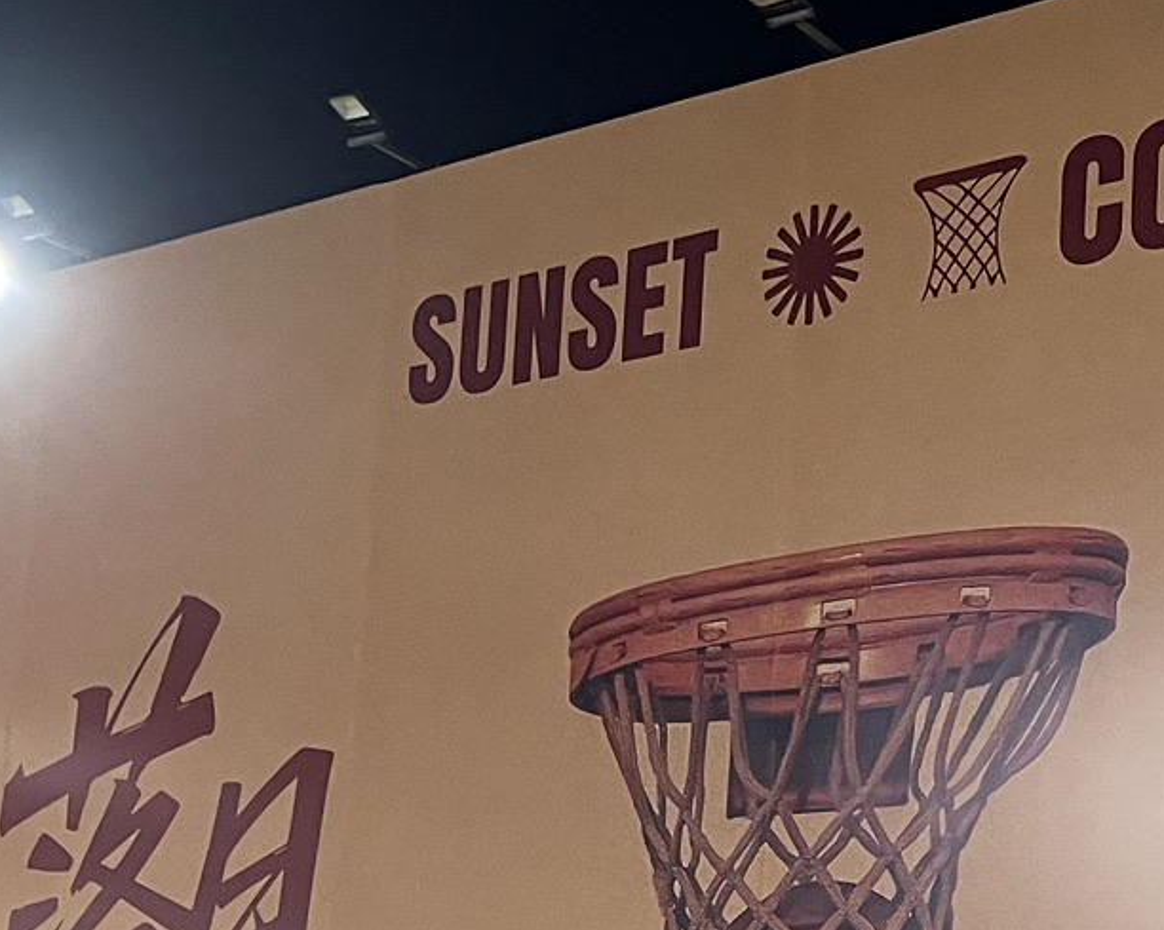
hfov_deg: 22.7
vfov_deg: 18.1
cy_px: 871
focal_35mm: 83
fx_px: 2858
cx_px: 917
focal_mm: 5.1
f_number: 1.6
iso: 320
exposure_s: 1/50
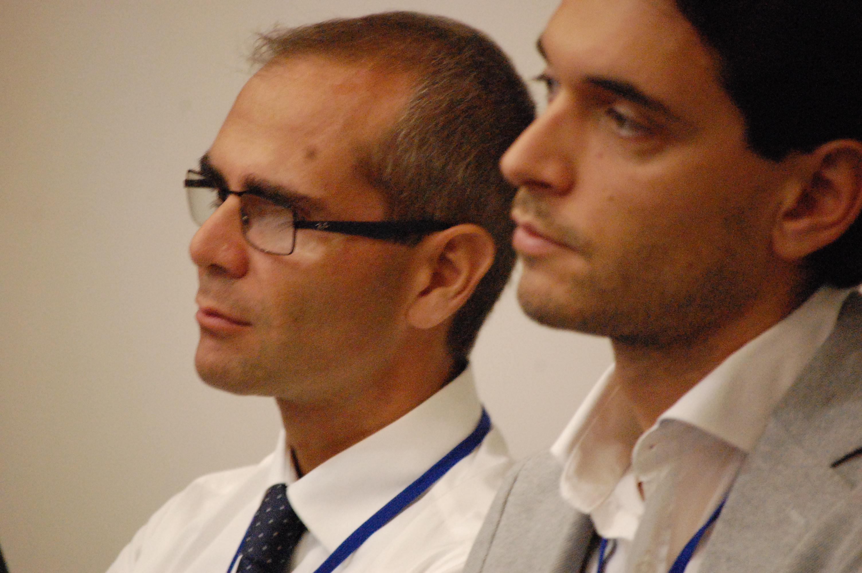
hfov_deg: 7.6
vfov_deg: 5.1
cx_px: 431
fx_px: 6459
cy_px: 286
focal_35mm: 270
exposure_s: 1/40
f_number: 5.6
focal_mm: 180
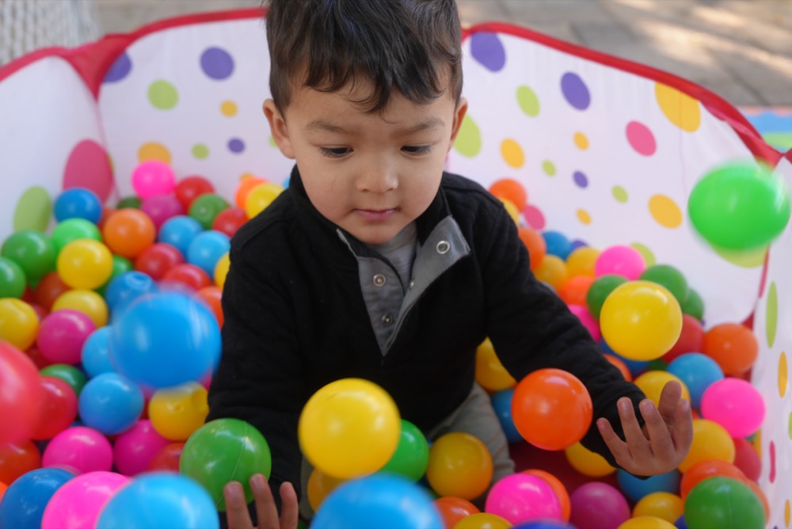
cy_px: 264
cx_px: 396
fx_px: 770
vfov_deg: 37.9
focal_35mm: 35
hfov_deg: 54.4
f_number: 4
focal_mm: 35
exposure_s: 1/160
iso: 400
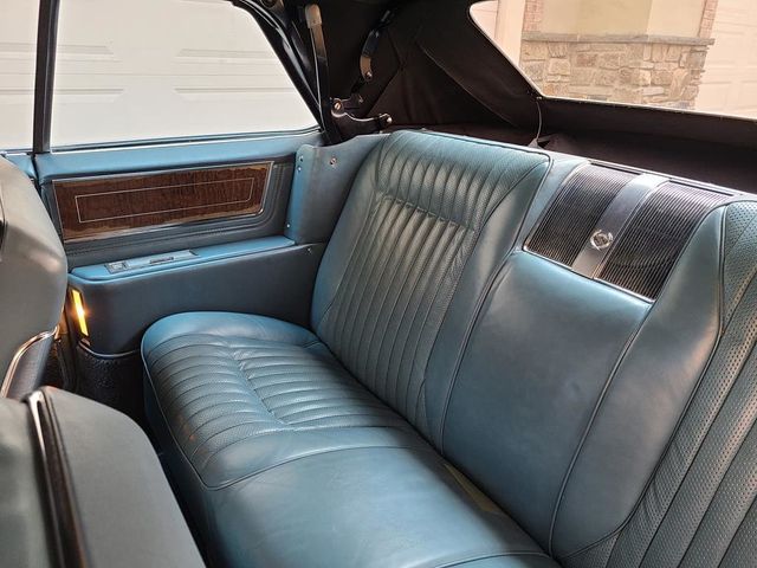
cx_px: 378
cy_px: 284
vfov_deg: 53.1
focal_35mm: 26
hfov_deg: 67.3
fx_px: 569
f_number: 1.8
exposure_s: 1/59
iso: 200
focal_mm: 5.4
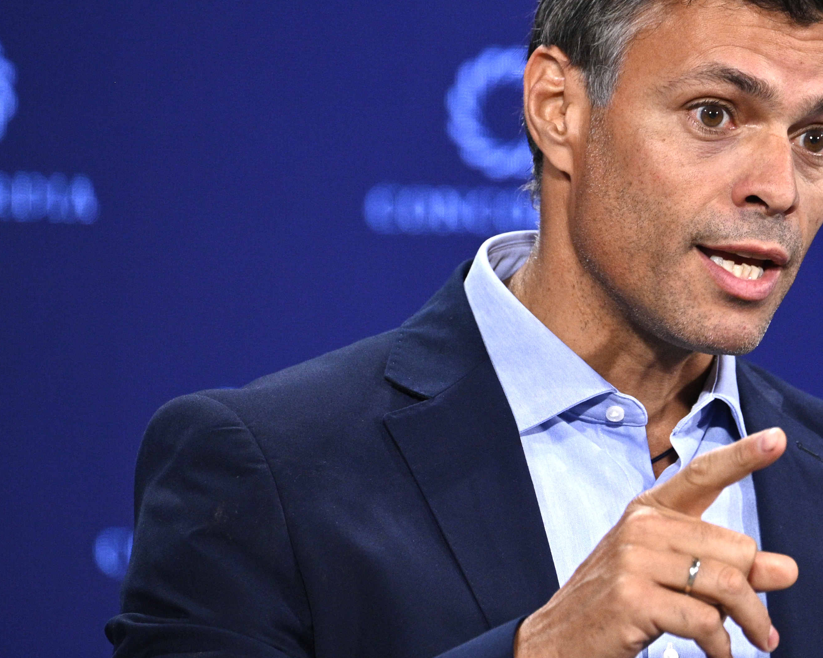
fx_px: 14638
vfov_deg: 2.6
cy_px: 292
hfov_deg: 3.2
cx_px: 813
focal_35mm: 601
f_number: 5.6
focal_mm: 280
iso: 2500
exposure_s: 1/160
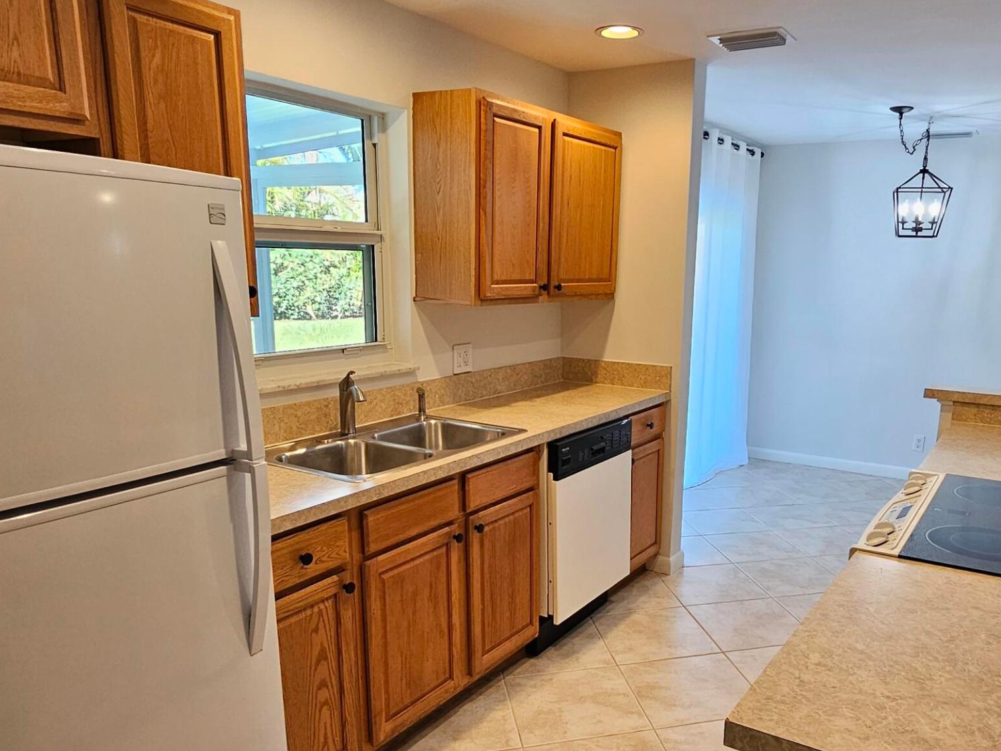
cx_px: 600
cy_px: 456
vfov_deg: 54.4
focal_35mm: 25
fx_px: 723
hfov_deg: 68.7
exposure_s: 1/60
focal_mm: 2.2
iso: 125
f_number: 2.2
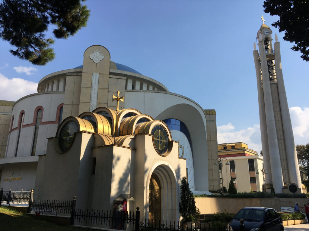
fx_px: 259
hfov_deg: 61.7
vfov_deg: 48.2
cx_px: 154
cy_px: 116
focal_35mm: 29
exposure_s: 1/1451
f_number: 2.2
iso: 25
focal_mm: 4.15
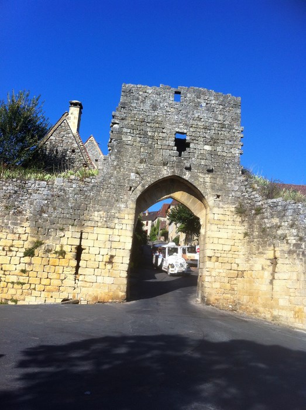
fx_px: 414
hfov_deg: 40.6
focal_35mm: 35
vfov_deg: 52.7
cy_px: 205
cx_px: 153
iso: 80
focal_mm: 3.85
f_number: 2.8
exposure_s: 1/1377
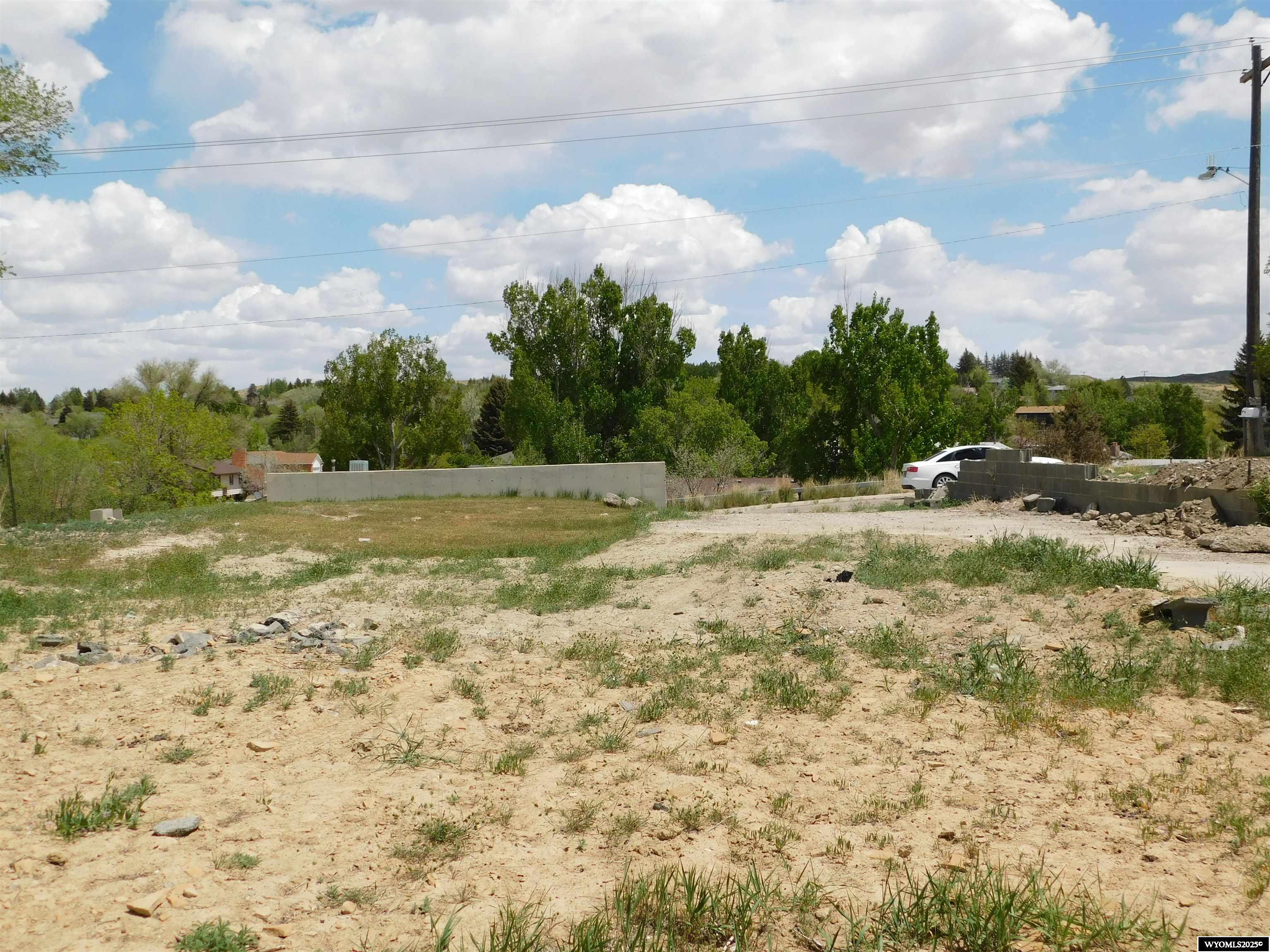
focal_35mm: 36
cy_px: 476
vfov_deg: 39.7
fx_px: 1321
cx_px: 635
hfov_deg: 51.4
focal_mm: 6.3
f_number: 7
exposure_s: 1/500
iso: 125
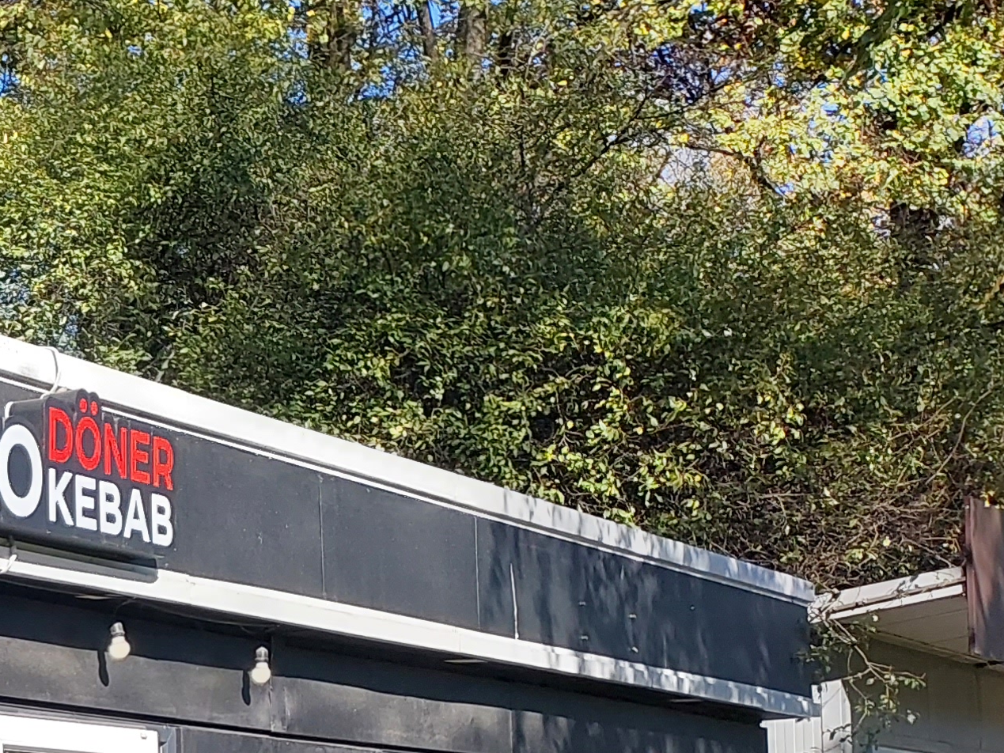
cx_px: -770
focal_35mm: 102
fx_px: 2959
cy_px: 808
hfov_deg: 16.4
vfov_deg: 14.2
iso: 20
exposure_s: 1/490
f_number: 1.8
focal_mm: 5.32
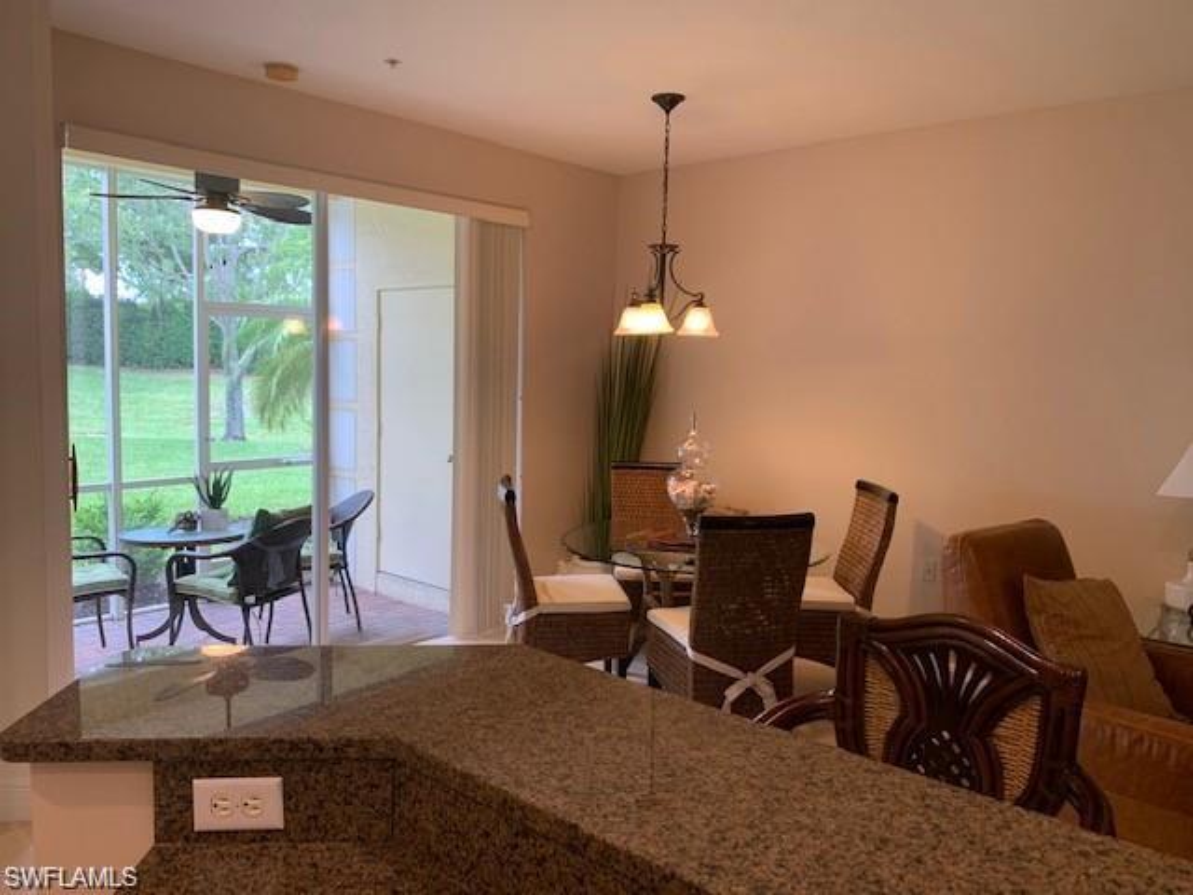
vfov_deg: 53.1
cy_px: 448
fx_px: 896
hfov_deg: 67.3
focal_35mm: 26
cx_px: 596
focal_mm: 4.25
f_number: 1.8
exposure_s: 1/60
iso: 64
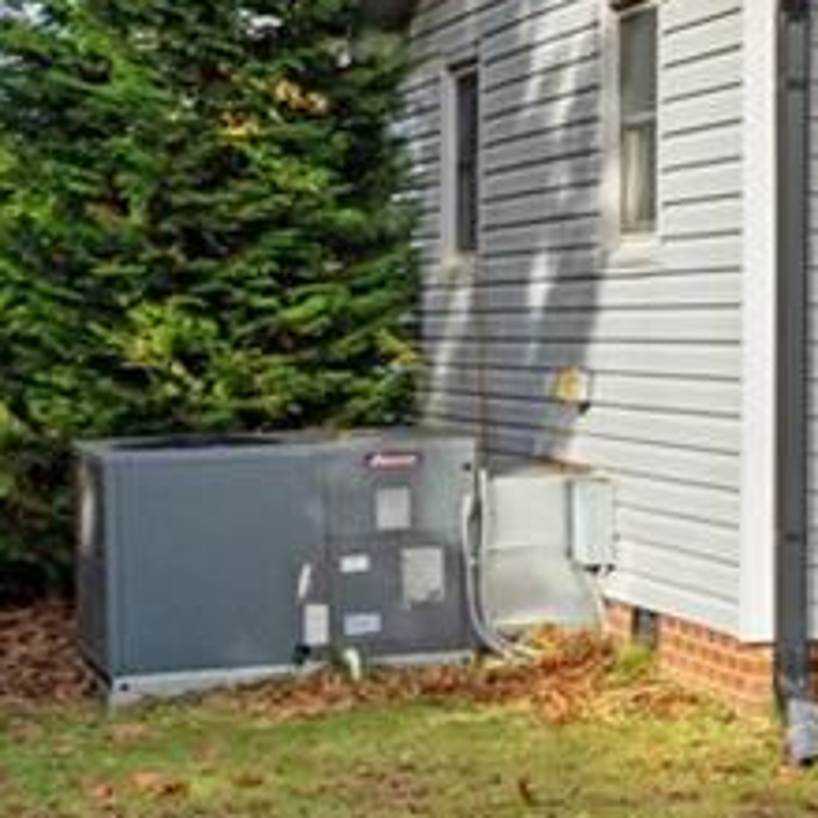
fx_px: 3395
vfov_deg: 13.7
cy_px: 263
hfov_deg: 12.0
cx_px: 1726
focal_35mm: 127
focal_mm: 32
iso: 200
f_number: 7.1
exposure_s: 1/400
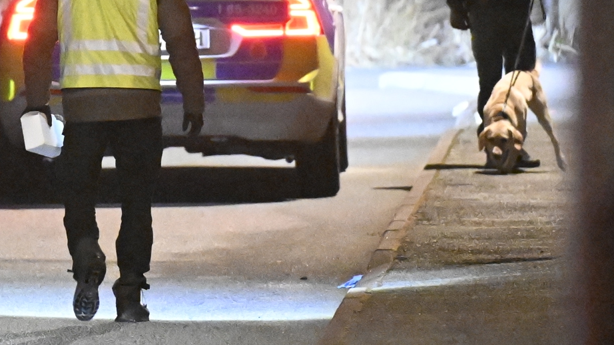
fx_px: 5032
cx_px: 300
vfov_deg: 3.9
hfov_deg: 7.0
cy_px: 82
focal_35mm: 309
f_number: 2.8
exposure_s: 1/100
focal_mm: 200
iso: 25600
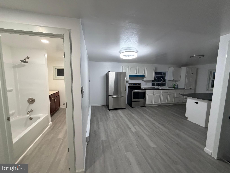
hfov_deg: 102.1
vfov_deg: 85.7
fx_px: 93
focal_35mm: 14
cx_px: 115
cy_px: 86
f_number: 2.2
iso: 320
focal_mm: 2.22
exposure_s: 1/120
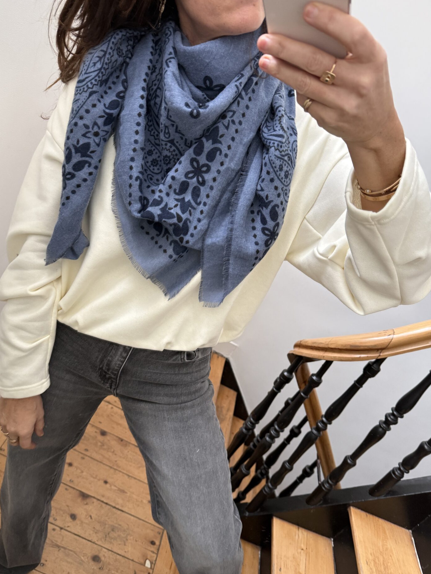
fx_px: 415
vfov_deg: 69.4
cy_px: 296
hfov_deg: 54.9
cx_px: 208
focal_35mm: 25
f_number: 1.78
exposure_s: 1/60
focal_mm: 6.76
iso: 400
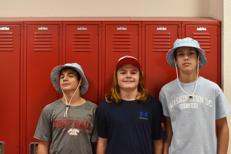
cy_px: 77
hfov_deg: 46.4
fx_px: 270
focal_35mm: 42
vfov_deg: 31.9
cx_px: 116
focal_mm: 28
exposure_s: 1/200
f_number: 7.1
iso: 6400
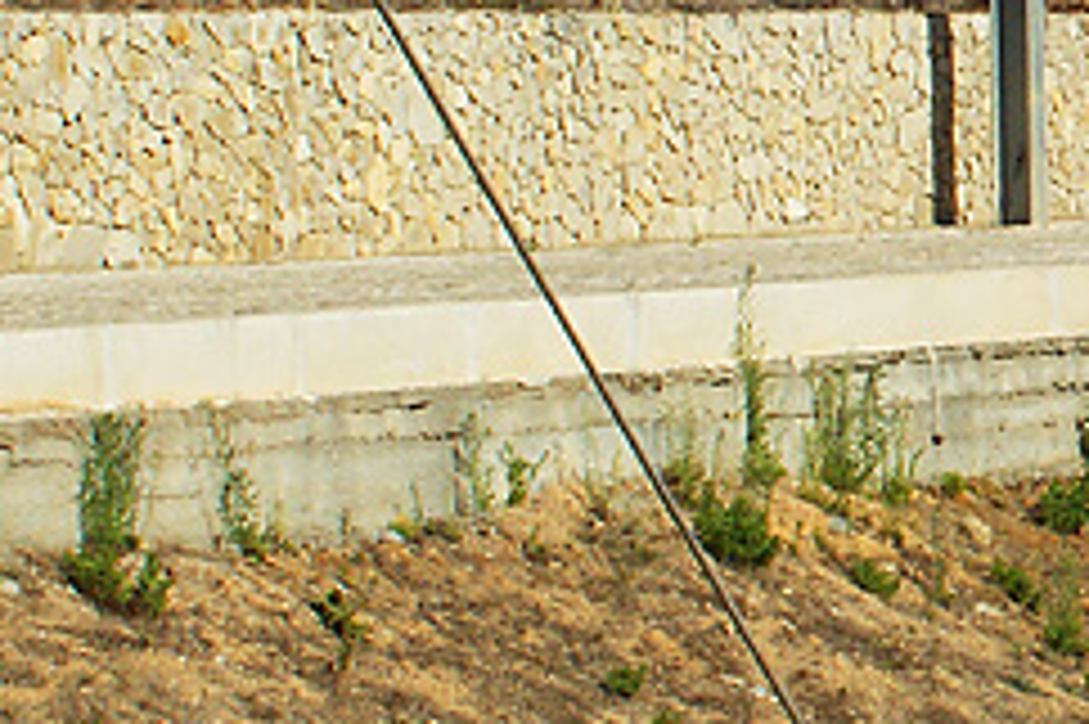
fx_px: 6714
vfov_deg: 6.2
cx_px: 1737
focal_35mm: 222
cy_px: 126
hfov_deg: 9.0
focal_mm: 35
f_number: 13
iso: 200
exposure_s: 1/400
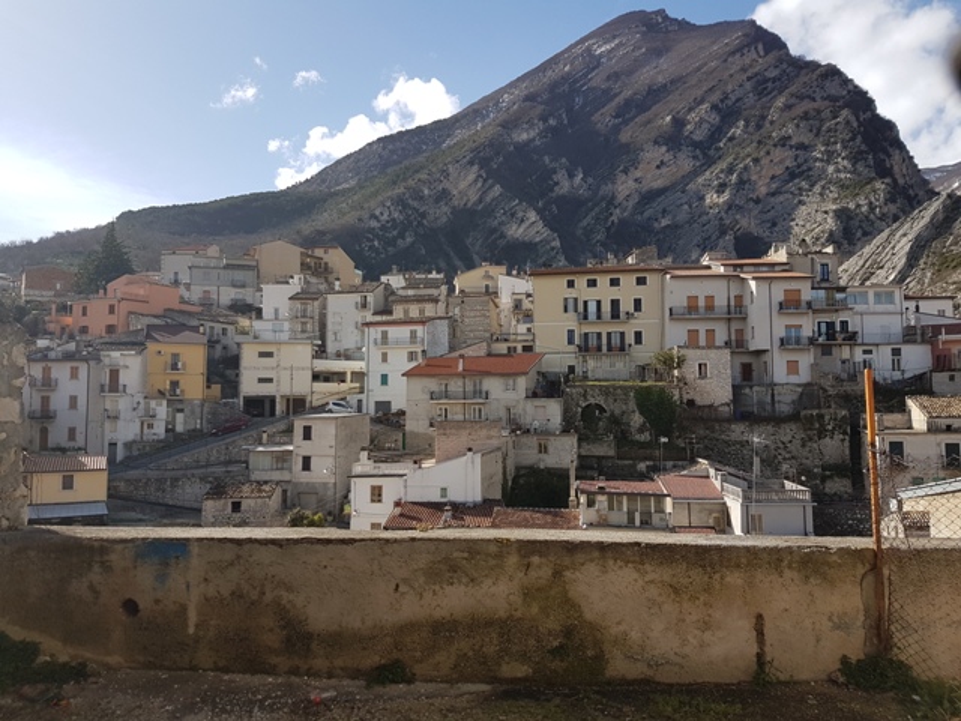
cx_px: 480
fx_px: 722
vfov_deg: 53.1
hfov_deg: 67.3
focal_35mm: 26
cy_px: 360
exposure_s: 1/2080
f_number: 1.7
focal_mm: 4.2
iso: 40
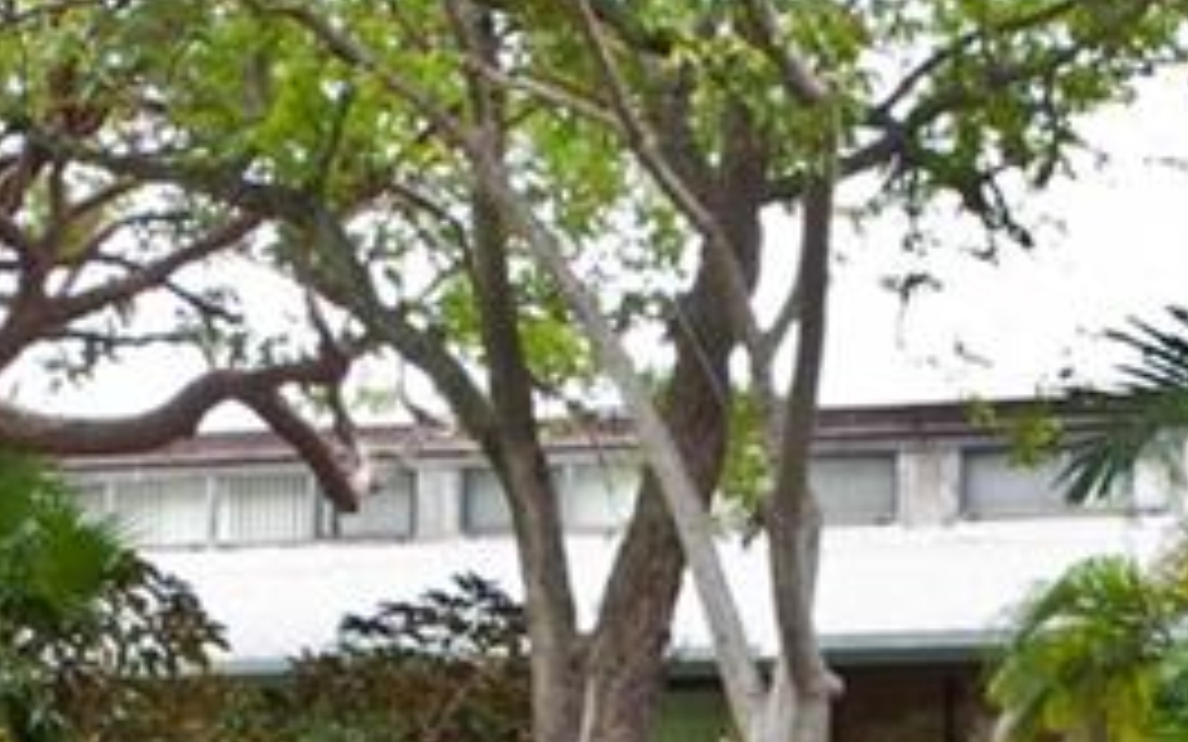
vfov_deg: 8.7
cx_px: 675
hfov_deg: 14.1
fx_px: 4792
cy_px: 1032
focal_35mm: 148
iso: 1000
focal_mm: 24
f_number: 8
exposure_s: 1/100
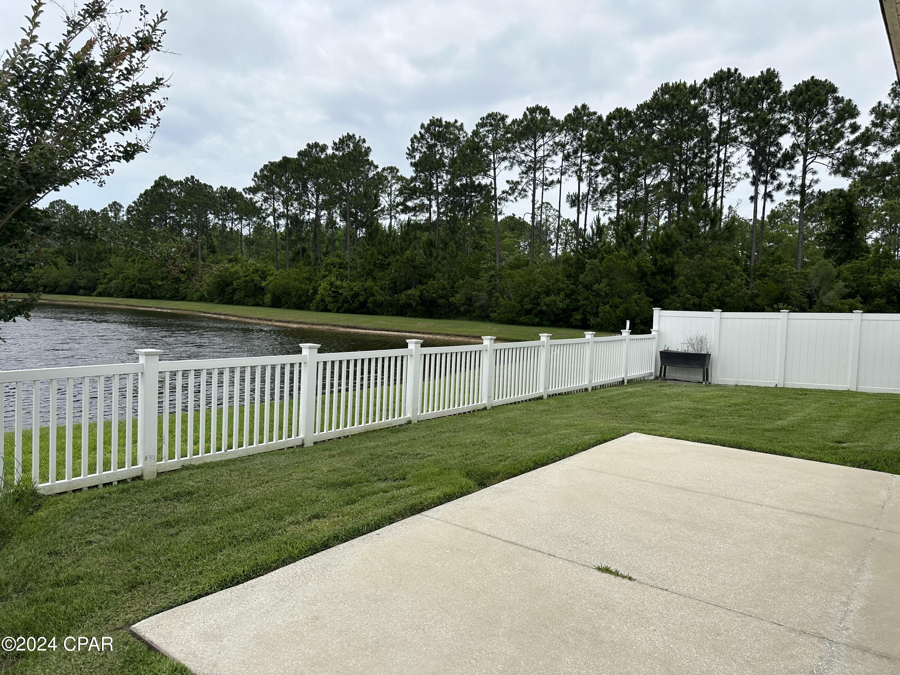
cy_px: 338
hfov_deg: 71.6
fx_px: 624
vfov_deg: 56.8
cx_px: 450
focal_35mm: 24
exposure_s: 1/6623
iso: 80
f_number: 1.78
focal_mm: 6.86
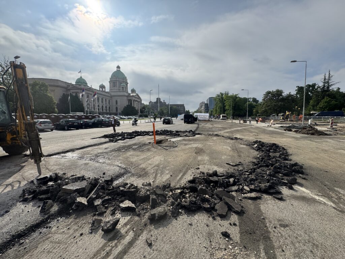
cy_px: 130
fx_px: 140
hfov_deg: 102.1
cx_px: 172
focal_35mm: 14
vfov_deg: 85.7
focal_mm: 2.22
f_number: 2.2
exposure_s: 1/3390
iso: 50
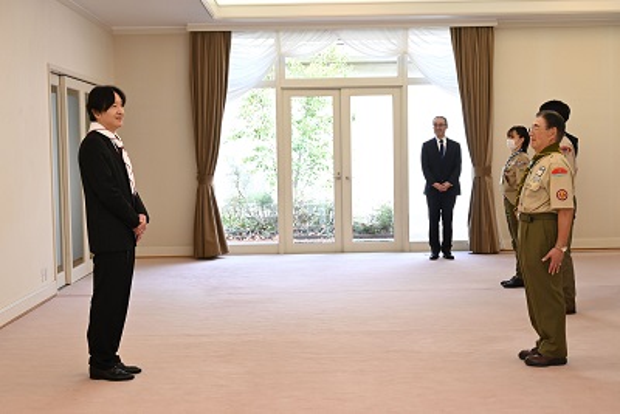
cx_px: 310
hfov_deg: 37.5
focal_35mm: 53
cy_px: 207
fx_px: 913
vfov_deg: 25.5
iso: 400
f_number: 8
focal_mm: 53
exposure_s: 1/100
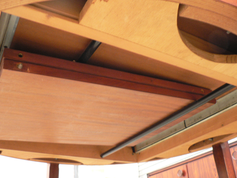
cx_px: 118
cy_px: 89
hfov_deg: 51.4
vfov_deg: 39.7
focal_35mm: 36
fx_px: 246
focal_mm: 6
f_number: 2.8
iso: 200
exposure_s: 1/25
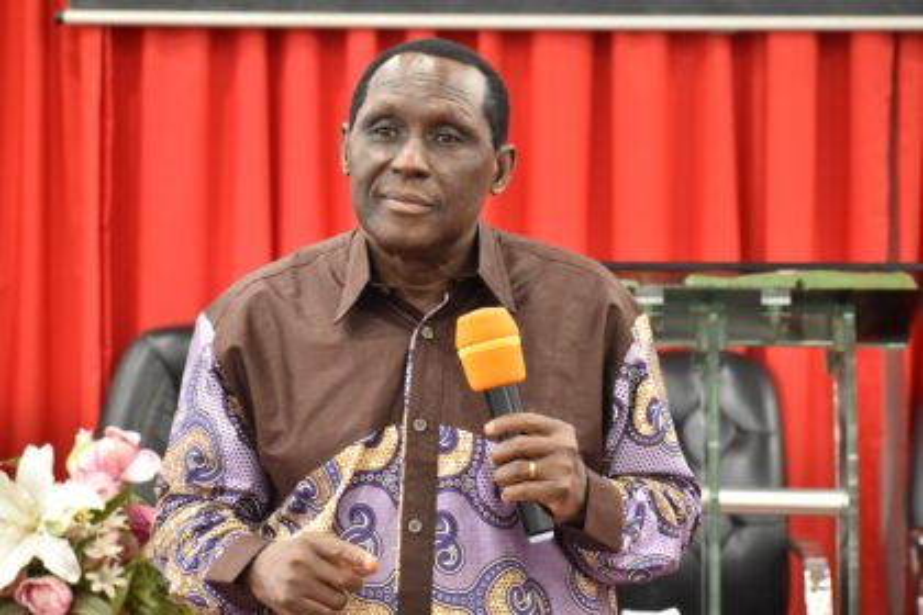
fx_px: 3653
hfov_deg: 14.4
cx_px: 462
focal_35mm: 142
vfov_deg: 9.6
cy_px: 308
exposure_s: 1/60
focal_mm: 95
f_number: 4.8
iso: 1600
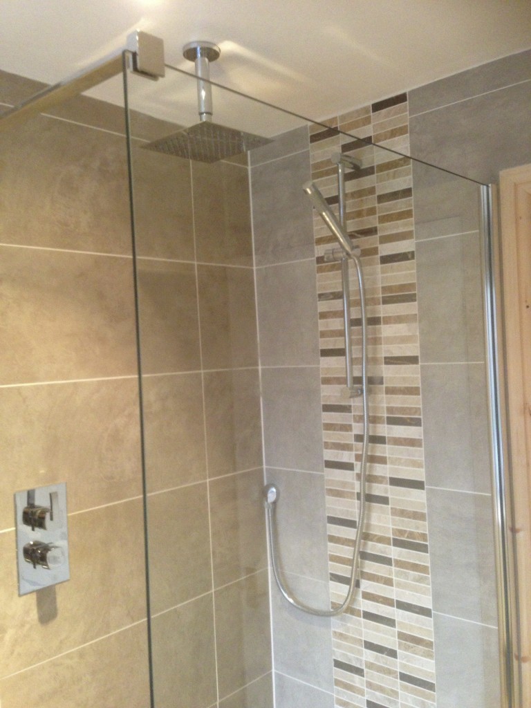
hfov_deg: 42.9
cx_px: 266
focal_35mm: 33
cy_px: 354
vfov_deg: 55.4
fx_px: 675
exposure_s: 1/20
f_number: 2.4
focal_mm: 4.13
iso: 250
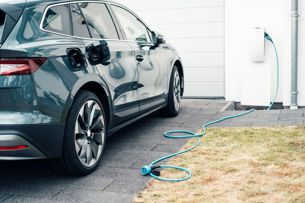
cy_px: 102
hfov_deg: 36.2
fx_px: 466
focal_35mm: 55
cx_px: 152
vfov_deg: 24.6
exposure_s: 1/200
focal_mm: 55
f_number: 2.5
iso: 100
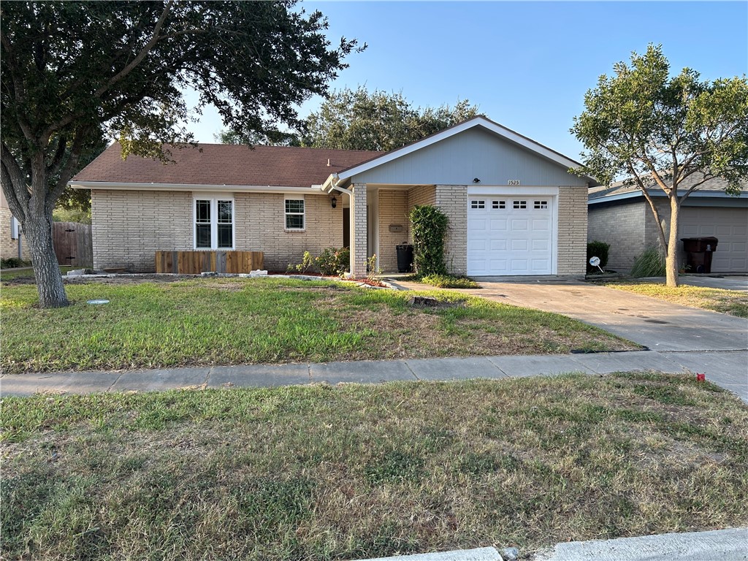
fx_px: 562
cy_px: 280
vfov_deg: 53.1
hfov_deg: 67.3
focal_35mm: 26
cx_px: 374
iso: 50
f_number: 1.5
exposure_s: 1/763
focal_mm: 5.7
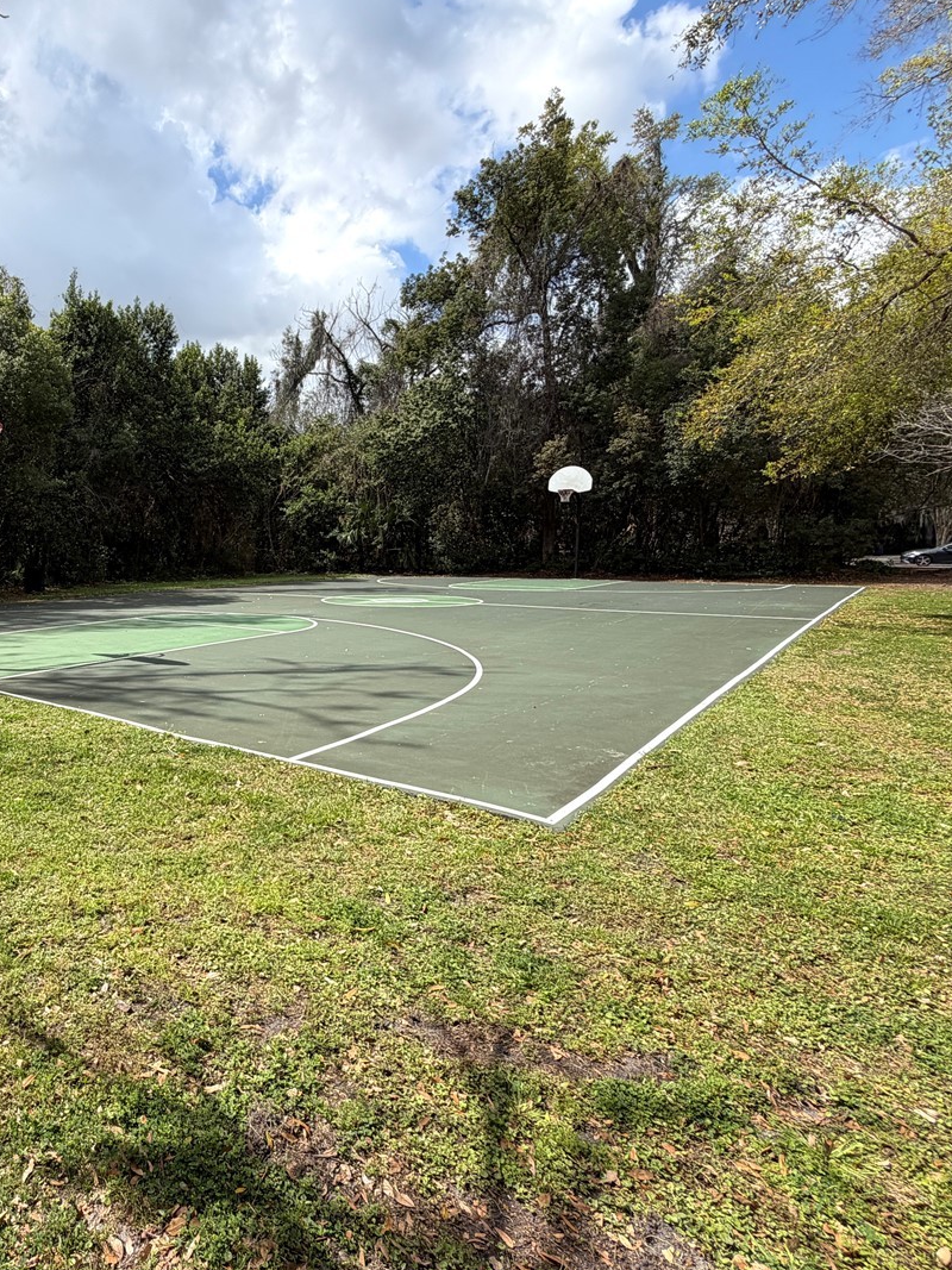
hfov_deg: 57.7
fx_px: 770
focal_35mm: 21
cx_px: 165
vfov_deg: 79.0
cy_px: 628
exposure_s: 1/770
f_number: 2.2
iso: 25
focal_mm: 2.22
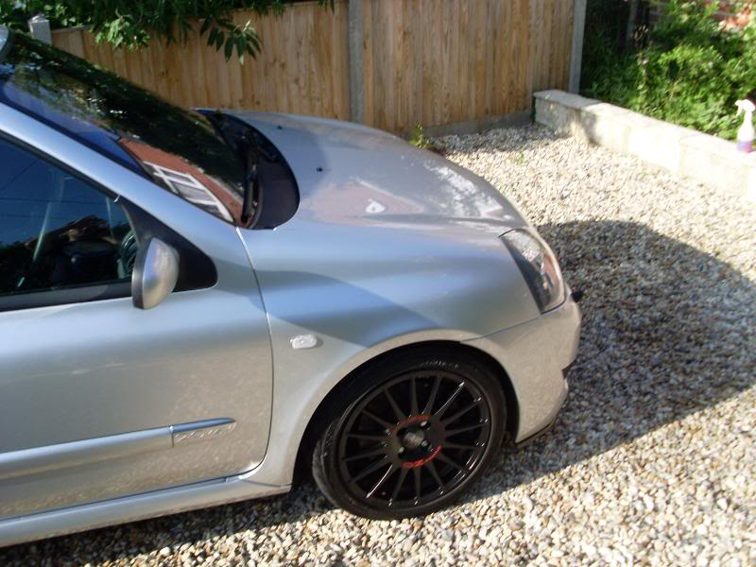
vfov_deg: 37.7
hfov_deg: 49.0
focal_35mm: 38
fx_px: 830
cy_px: 284
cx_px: 378
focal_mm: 6.3
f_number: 7.7
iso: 80
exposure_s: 1/125
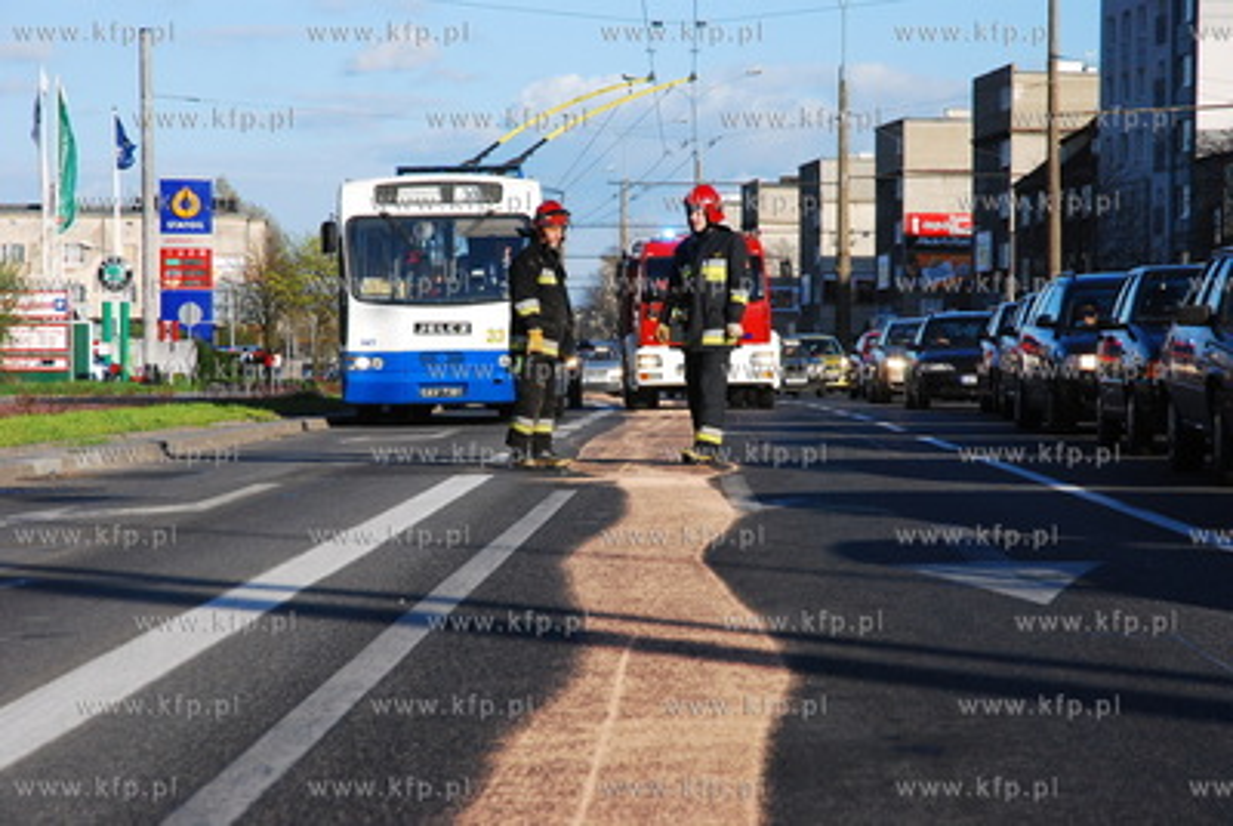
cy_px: 413
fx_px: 3602
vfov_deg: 13.1
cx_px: 616
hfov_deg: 19.4
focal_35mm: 105
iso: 400
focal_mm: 70
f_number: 9
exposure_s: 1/640
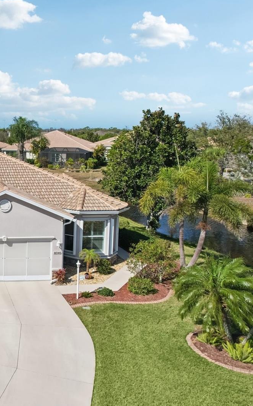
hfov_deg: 31.7
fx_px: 375
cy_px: 203
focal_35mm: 34
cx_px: -44
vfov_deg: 56.7
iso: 130
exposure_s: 1/3000
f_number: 2.8
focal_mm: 8.4
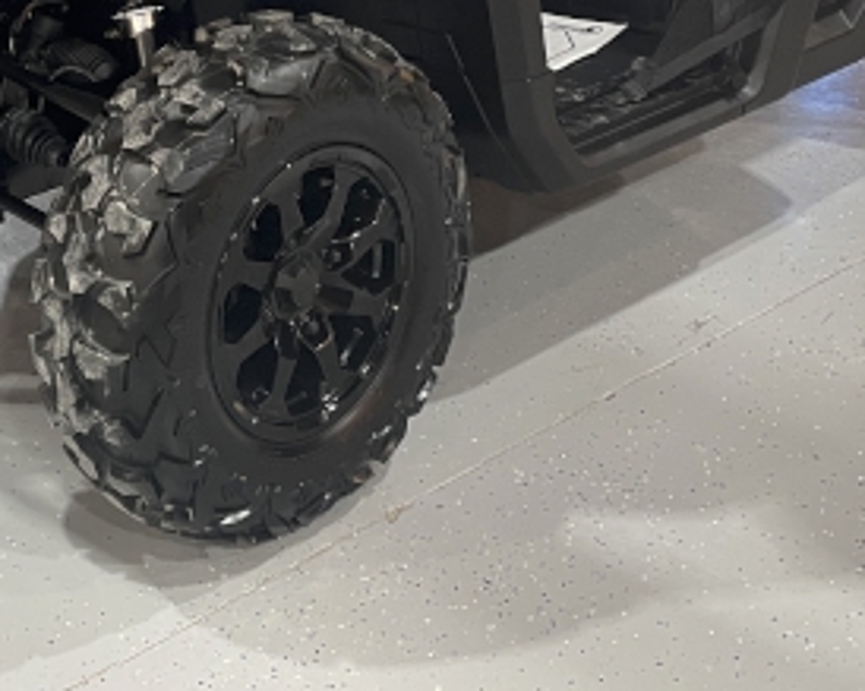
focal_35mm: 74
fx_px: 1894
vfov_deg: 19.6
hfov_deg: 25.6
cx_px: 271
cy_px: -117
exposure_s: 1/60
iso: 160
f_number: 1.6
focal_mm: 4.2
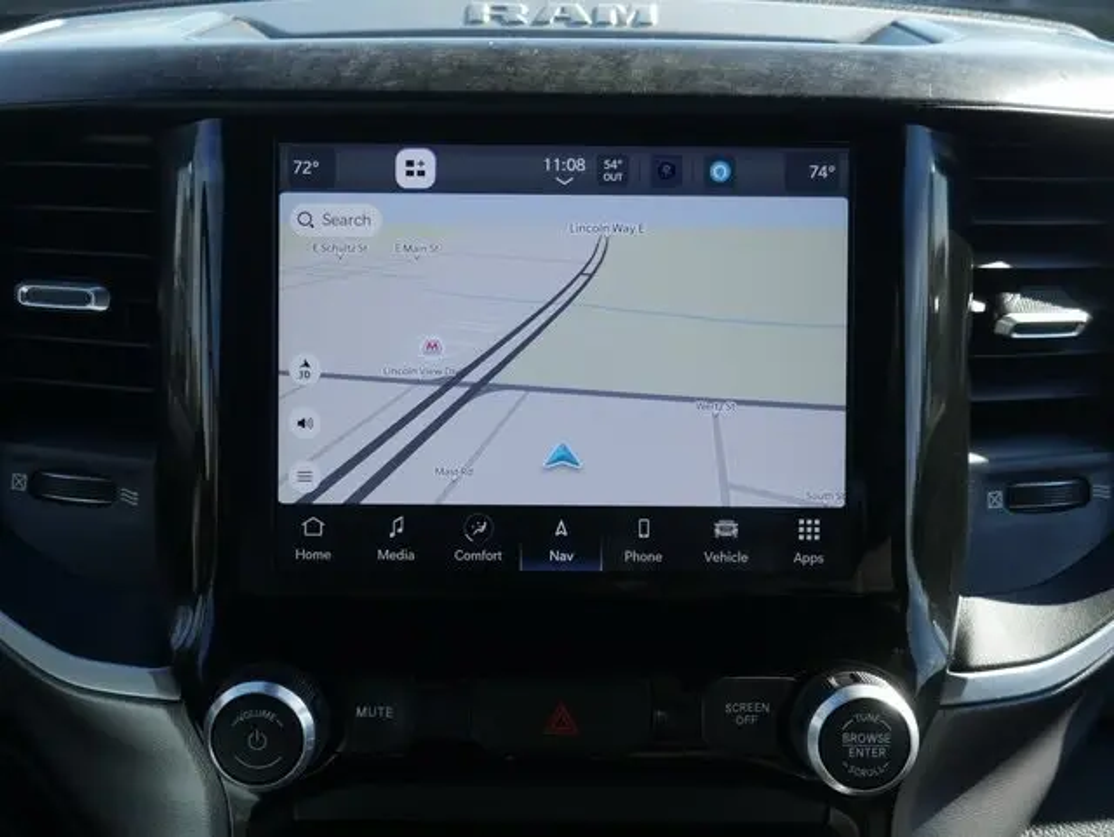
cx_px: 557
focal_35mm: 44
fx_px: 1417
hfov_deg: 42.9
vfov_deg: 32.9
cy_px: 418
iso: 200
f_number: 5
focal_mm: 22
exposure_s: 1/125
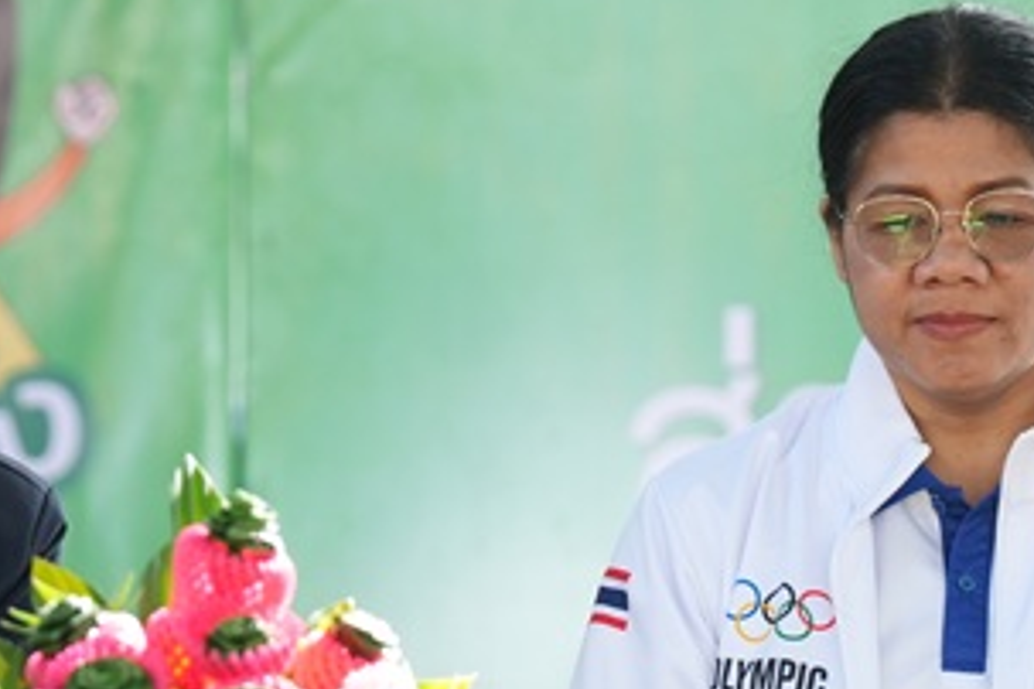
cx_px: -195
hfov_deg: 4.1
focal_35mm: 498
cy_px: 716
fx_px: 14303
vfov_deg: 2.8
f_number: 2.8
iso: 250
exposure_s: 1/125
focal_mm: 151
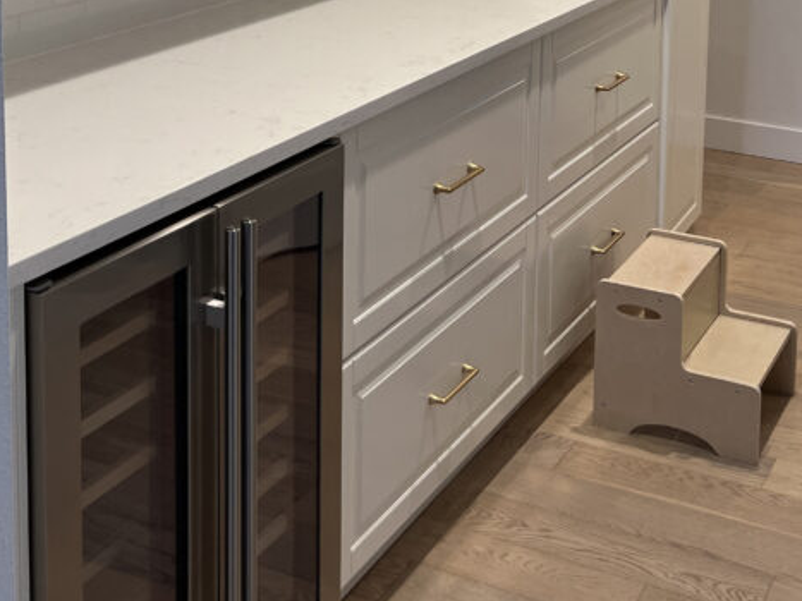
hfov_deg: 33.5
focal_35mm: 57
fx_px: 1320
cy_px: -112
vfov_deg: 23.5
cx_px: 529
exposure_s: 1/120
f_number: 1.5
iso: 125
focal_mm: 5.7
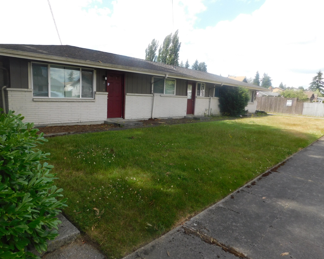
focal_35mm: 24
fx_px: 230
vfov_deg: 58.8
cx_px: 151
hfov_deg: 70.2
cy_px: 129
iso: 125
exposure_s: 1/800
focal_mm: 4
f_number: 3
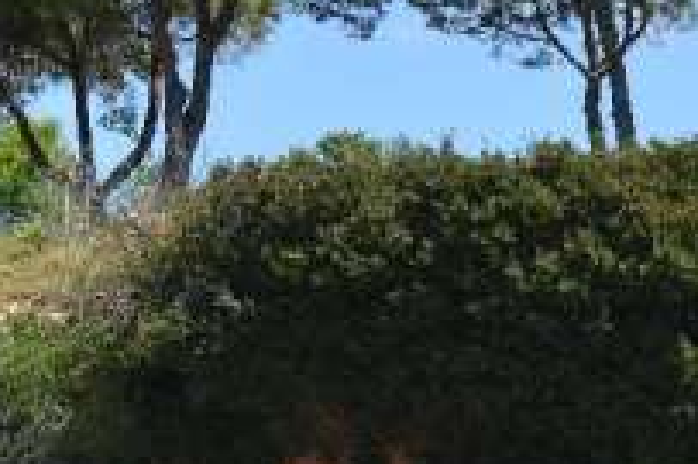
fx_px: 5347
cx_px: 756
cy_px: -55
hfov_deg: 7.4
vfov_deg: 5.0
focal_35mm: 276
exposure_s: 1/250
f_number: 8
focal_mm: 70
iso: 125
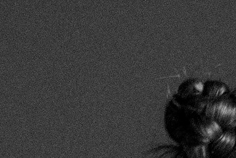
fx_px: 3350
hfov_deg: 4.0
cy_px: 453
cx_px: 77
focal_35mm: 511
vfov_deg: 2.7
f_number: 4
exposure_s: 1/60
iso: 320
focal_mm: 55
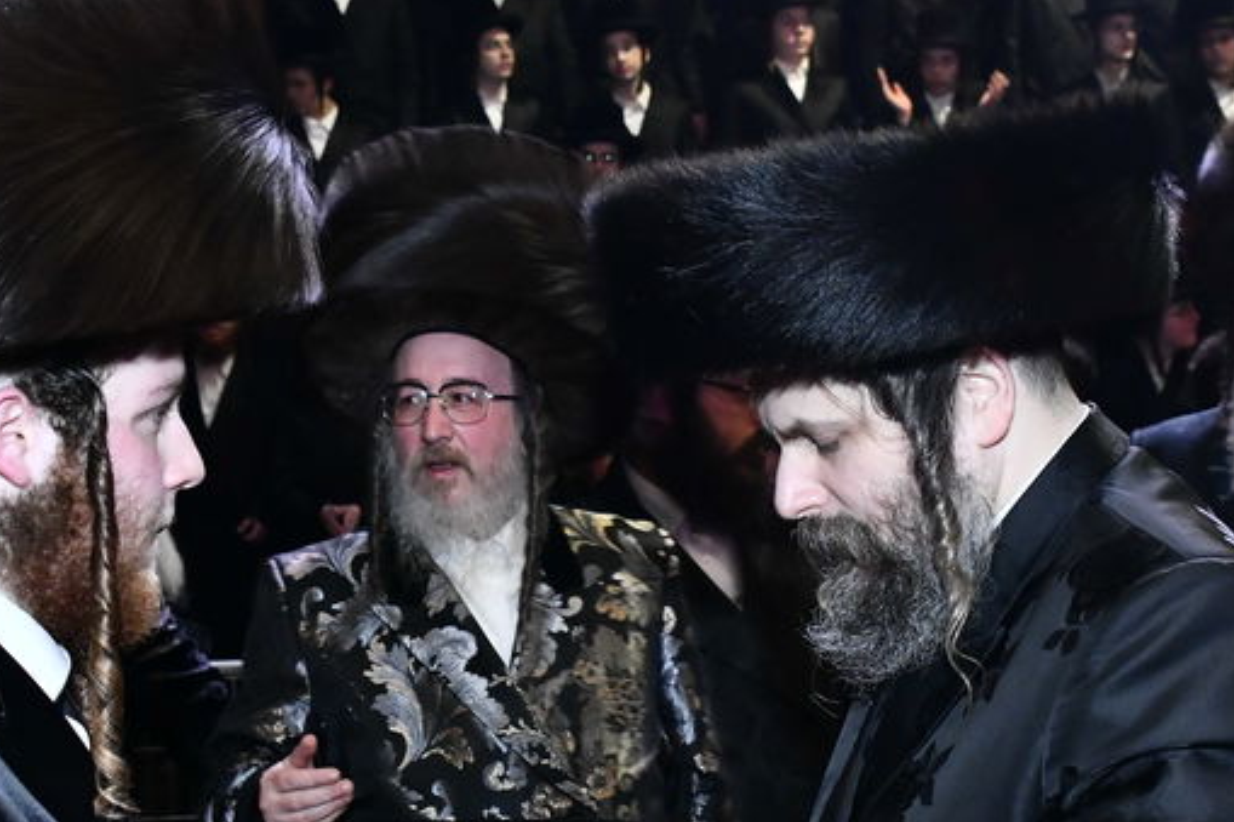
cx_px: 616
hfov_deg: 26.3
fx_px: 2638
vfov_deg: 17.7
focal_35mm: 77
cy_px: 559
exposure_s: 1/125
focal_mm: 28
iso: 1600
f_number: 5.6
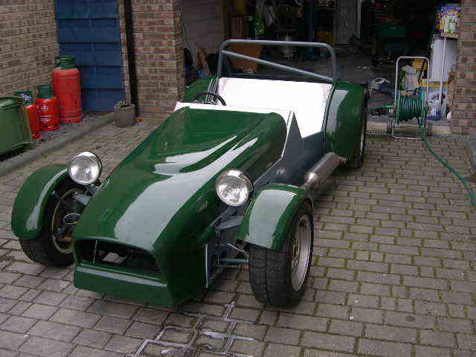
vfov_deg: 37.7
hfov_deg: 49.0
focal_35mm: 38
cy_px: 178
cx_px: 238
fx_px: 523
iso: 100
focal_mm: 8
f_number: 2.8
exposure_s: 1/213
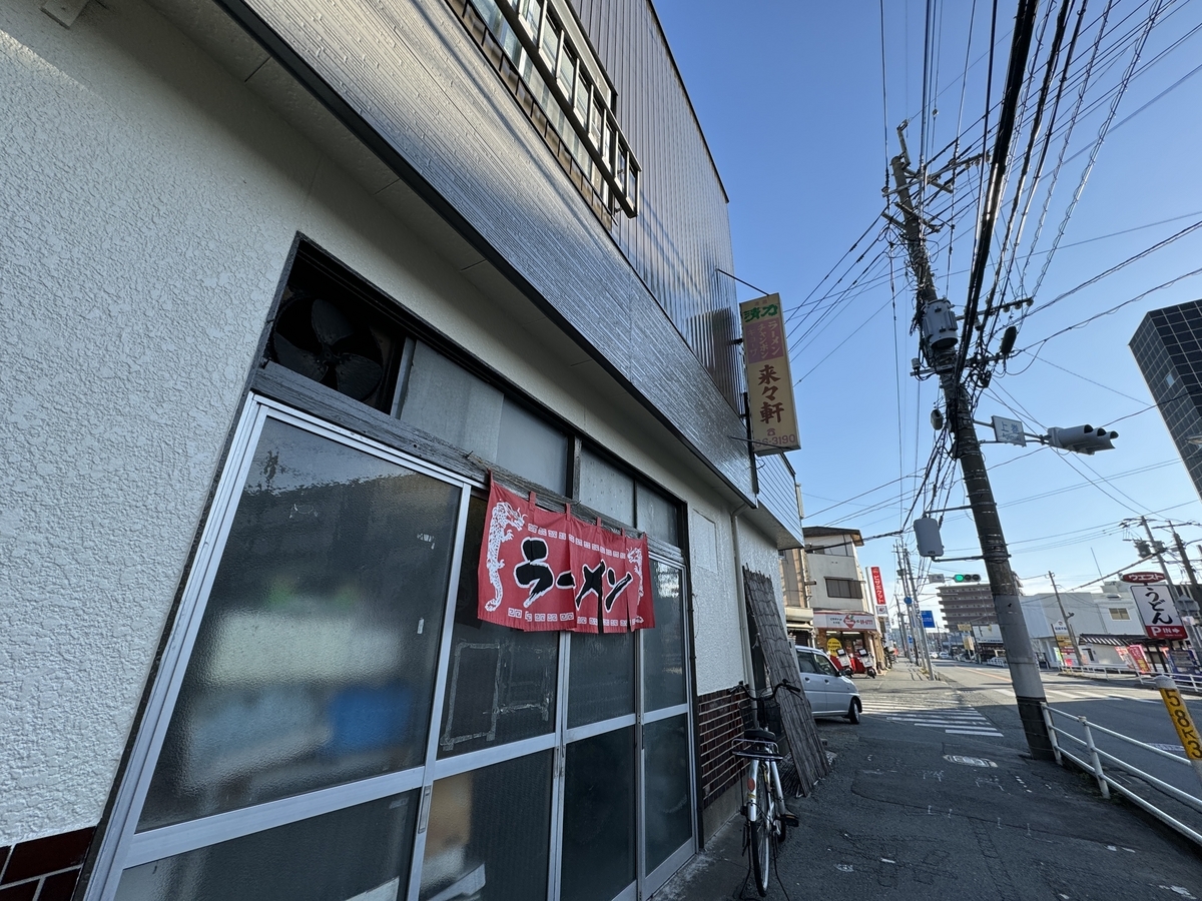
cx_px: 601
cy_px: 450
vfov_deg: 85.7
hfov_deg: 102.1
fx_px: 486
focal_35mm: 14
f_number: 2.2
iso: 40
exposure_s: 1/734
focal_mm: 2.22
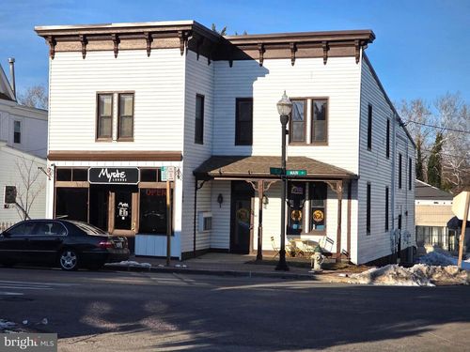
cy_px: 176
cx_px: 235
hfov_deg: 28.2
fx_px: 937
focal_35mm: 69
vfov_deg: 21.3
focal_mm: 7.9
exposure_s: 1/3390
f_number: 2.4
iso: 50
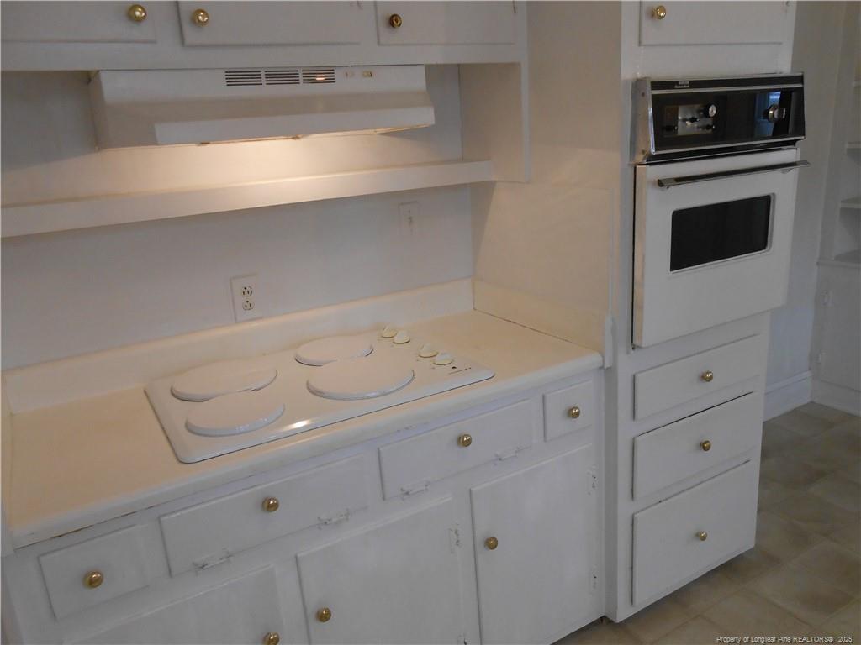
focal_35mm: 26
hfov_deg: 67.3
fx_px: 647
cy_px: 322
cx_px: 430
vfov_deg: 53.1
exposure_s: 1/30
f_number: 3.5
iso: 250
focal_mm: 4.6
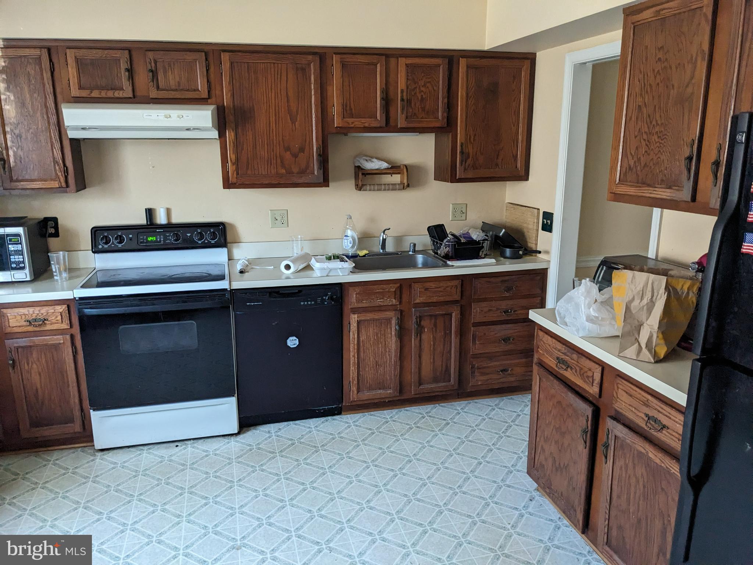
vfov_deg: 51.4
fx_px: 587
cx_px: 376
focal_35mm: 27
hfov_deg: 65.3
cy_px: 282
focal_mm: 4.38
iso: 707
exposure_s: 1/89.3
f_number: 1.73
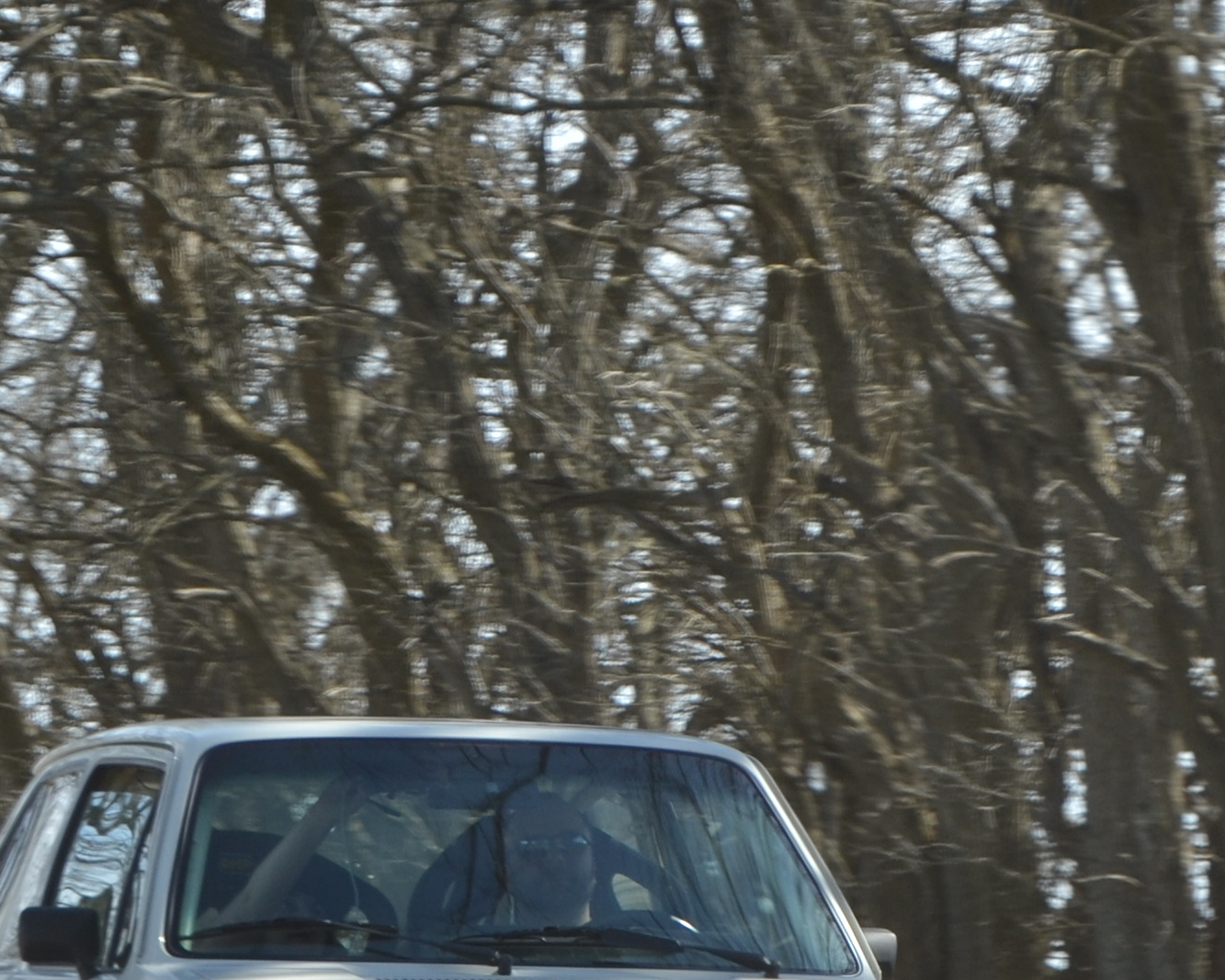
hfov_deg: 7.2
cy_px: 188
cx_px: 1046
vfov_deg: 5.8
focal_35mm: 268
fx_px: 9705
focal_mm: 55
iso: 100
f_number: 6.3
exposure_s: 1/160
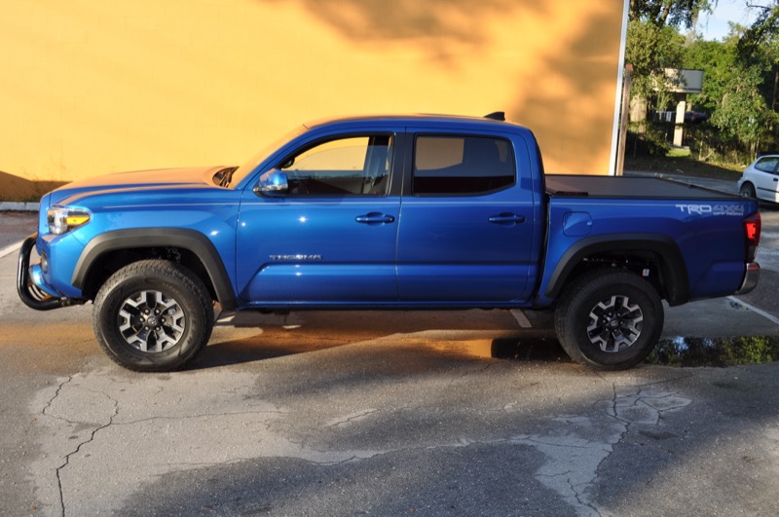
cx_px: 390
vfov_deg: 39.9
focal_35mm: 33
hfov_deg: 57.3
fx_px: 713
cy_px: 258
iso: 200
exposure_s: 1/200
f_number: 7.1
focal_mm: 22
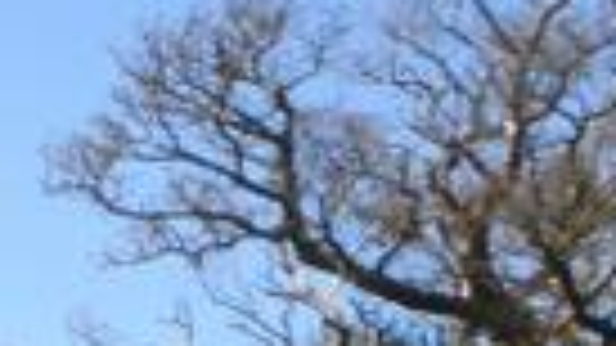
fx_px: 2188
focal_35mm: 134
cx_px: -522
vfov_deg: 8.2
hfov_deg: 14.1
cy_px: 867
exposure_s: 1/320
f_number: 4.5
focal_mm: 5
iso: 80
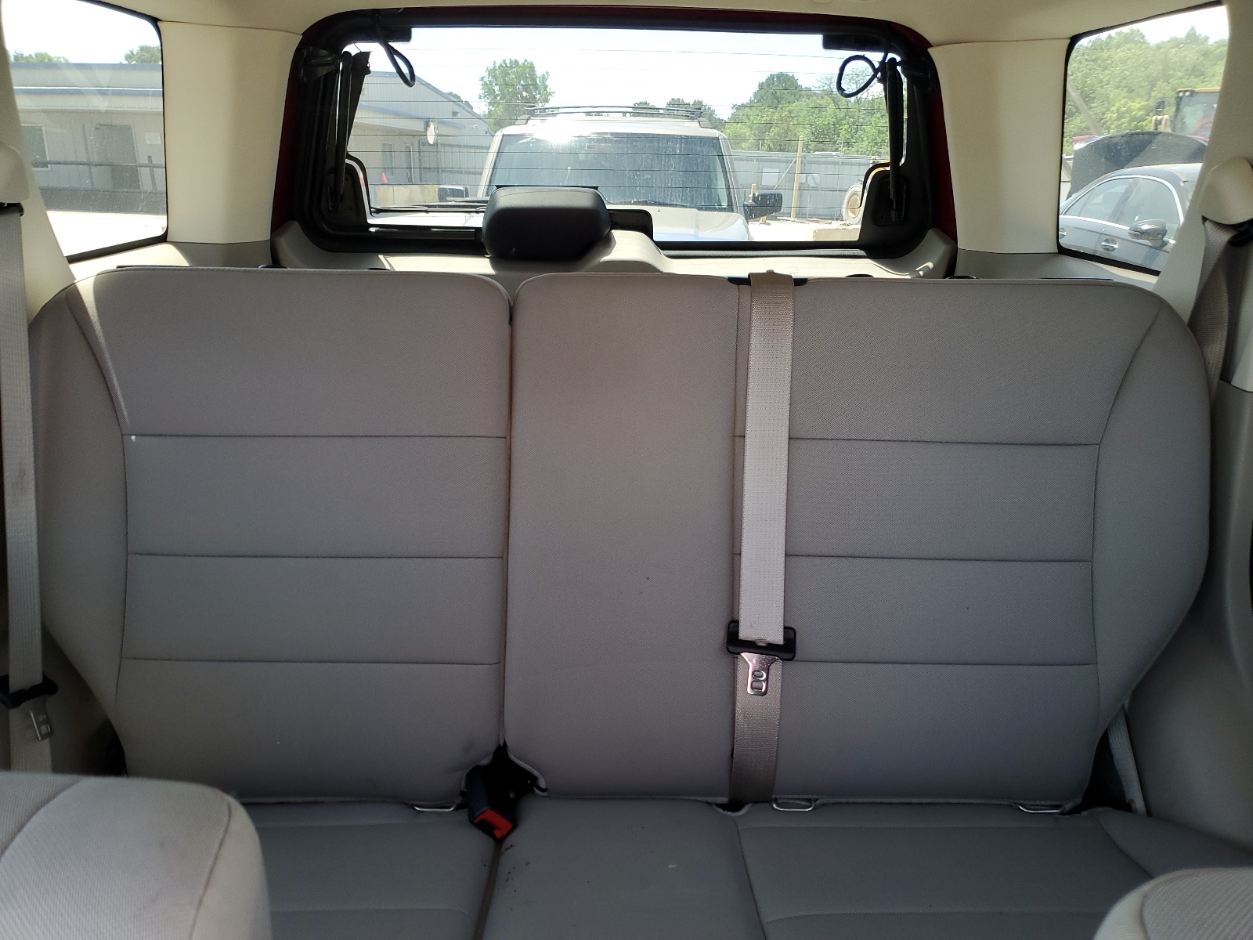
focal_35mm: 26
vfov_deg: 53.1
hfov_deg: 67.3
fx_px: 941
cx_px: 626
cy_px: 470
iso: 67
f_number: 1.5
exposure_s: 1/120
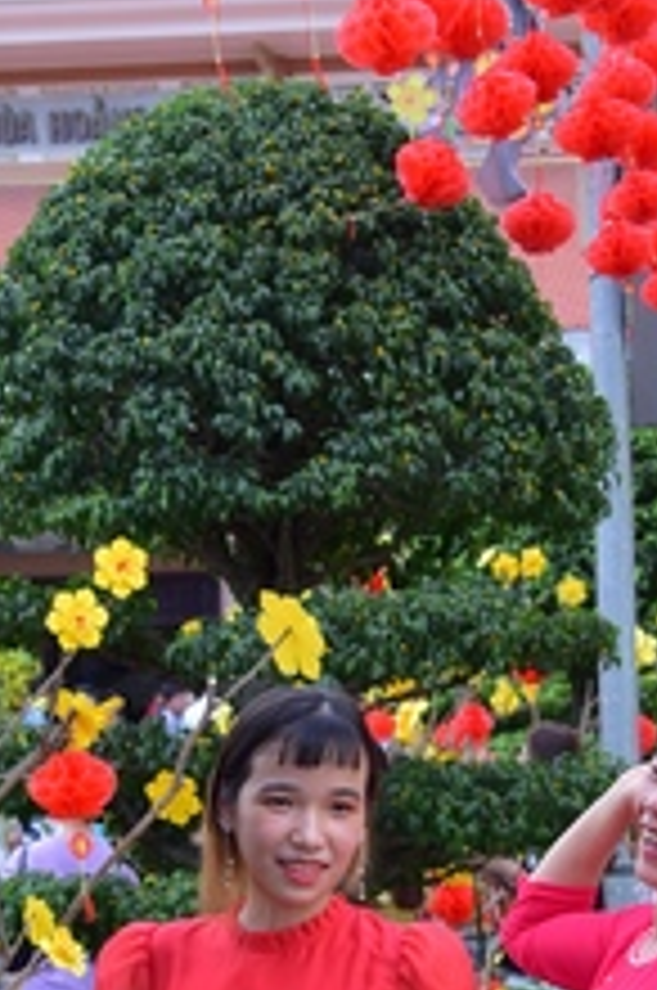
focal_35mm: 136
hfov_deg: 10.0
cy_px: 738
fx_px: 3734
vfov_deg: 15.0
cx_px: 628
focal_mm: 46
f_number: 5
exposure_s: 1/160
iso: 125
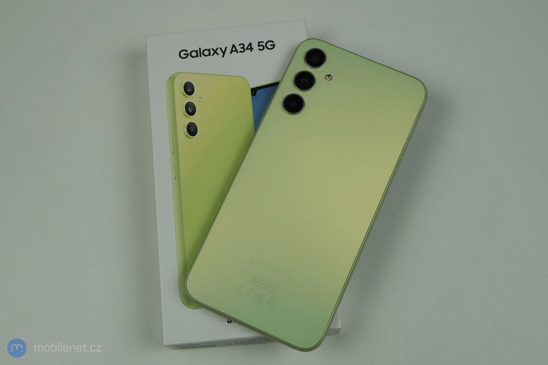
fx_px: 624
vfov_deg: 32.6
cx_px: 274
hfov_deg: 47.4
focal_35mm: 41
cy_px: 182
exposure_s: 1/160
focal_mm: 41
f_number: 8
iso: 400
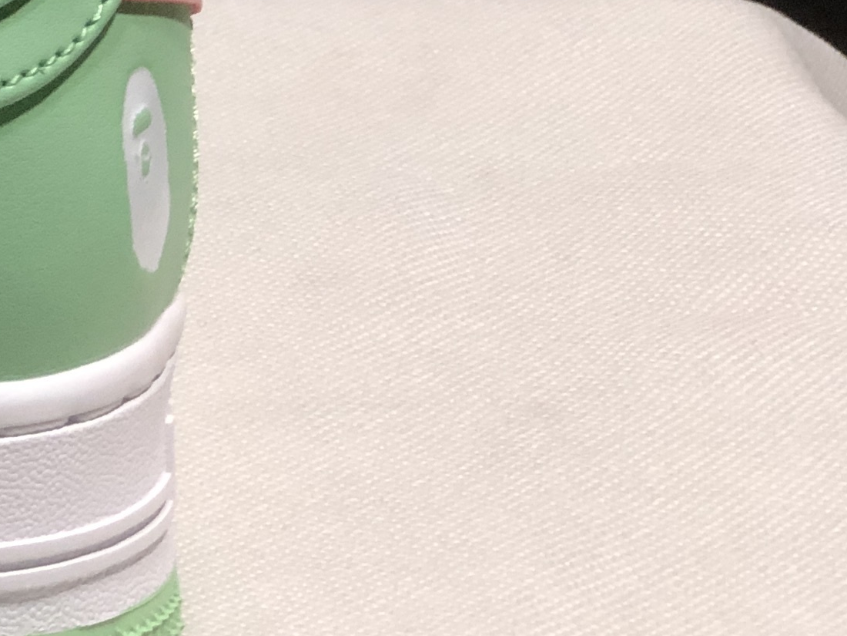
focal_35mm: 209
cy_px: -112
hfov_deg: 9.0
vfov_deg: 7.1
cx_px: -689
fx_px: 5114
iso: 80
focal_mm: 6.6
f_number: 2.8
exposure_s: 1/30
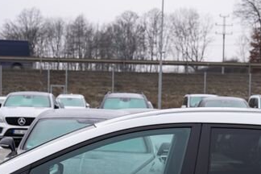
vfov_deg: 11.1
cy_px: 228
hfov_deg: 17.0
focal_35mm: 120
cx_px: 156
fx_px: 870
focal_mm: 38
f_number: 4.5
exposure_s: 1/100
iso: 100
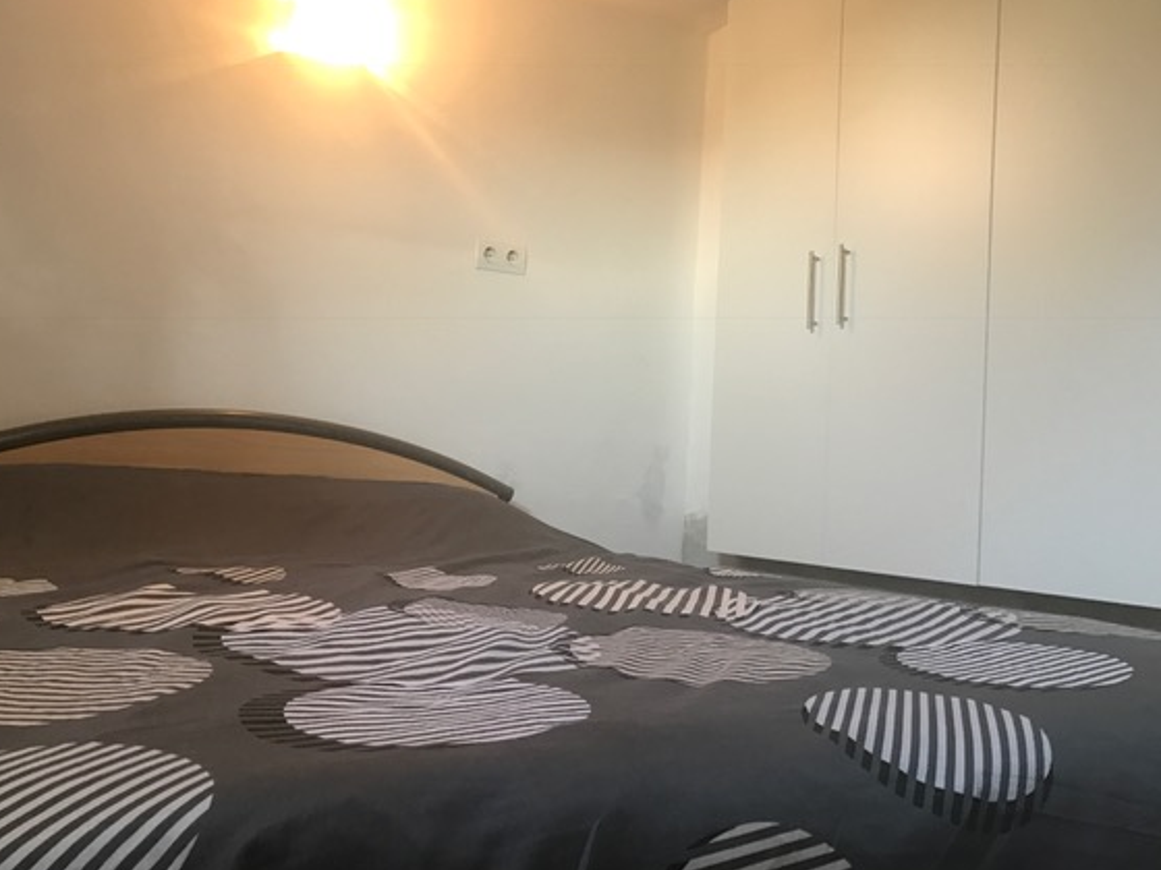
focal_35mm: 32
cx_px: 500
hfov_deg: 56.6
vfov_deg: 44.1
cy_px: 483
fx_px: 1073
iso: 40
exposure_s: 1/20
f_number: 1.8
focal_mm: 3.99
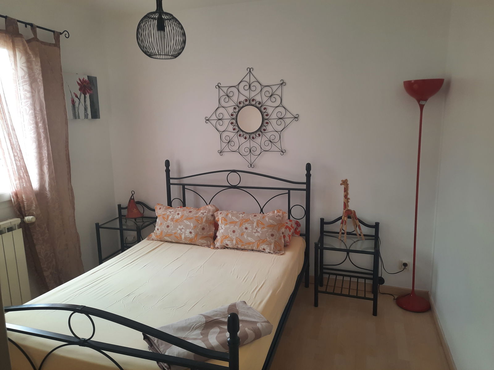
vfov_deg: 54.9
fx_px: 357
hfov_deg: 69.4
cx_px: 247
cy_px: 185
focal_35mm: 25
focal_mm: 4.6
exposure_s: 1/50
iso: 80
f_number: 2
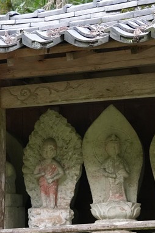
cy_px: 157
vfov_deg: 23.5
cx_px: 93
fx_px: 555
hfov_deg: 15.9
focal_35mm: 86
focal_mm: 32
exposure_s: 1/160
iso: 5000
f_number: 4
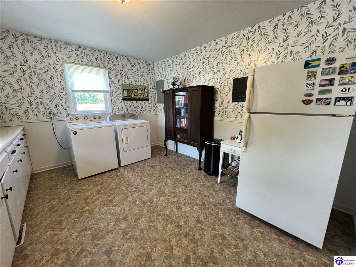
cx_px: 178
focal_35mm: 13
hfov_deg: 106.2
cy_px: 134
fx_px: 134
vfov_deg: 89.9
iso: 200
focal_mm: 1.57
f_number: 1.8
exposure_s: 1/60
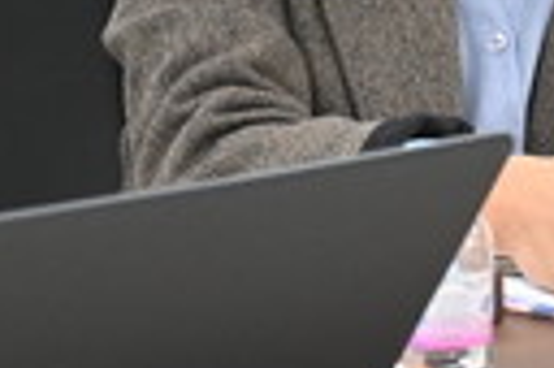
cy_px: -316
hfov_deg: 4.8
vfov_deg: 3.2
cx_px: 591
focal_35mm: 425
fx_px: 6532
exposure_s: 1/320
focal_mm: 70
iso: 4000
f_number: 5.6
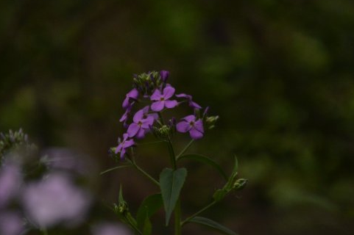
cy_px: 103
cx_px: 162
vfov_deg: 3.6
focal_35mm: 382
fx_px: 3754
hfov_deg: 5.4
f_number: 5.6
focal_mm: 200
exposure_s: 1/3200
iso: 1600
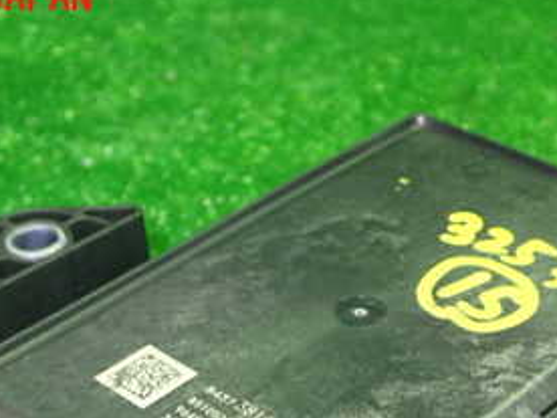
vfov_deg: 16.2
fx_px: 1432
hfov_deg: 22.0
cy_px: 426
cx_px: 331
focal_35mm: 89
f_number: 2.8
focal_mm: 7.31
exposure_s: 1/20
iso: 800
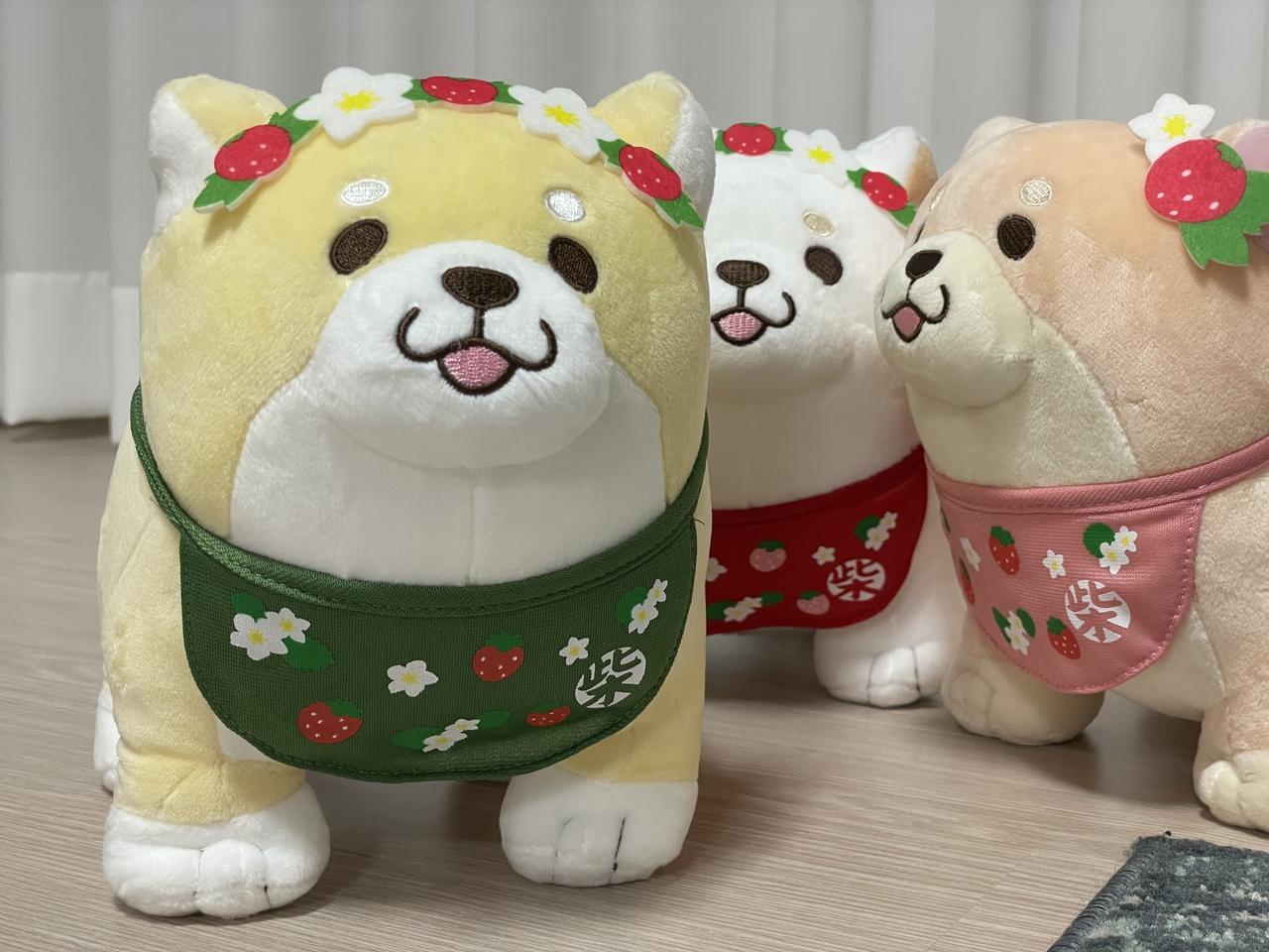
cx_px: 634
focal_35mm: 52
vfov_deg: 28.0
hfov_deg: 36.8
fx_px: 1906
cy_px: 476
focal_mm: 6
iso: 200
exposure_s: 1/60
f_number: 2
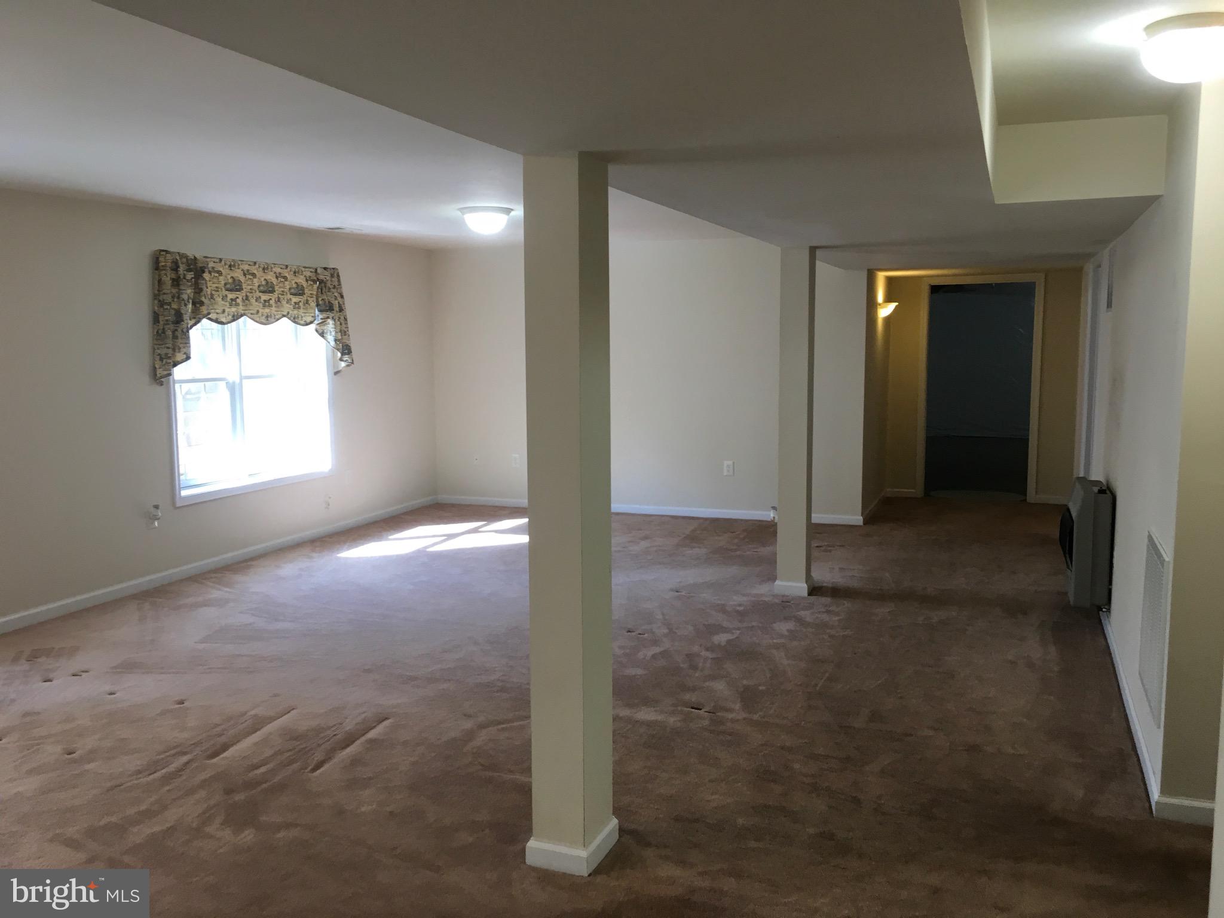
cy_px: 459
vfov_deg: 48.2
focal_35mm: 29
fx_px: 1025
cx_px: 612
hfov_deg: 61.7
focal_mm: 4.15
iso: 32
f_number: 2.2
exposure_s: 1/30
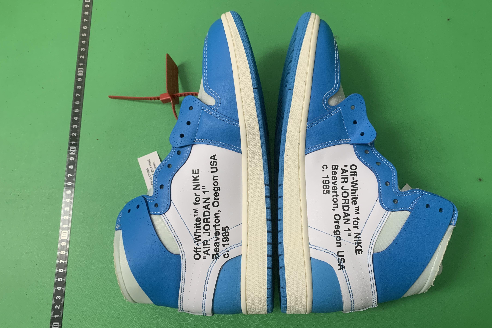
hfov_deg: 61.8
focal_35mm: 30
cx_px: 272
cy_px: 164
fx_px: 410
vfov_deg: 43.6
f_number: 1.8
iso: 125
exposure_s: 1/60
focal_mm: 4.25
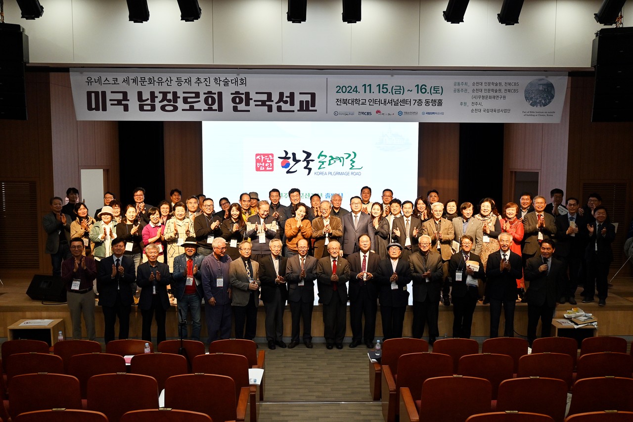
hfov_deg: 59.5
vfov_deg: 41.7
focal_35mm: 32
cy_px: 211
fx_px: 554
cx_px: 316
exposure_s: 1/250
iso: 400
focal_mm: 21
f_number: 4
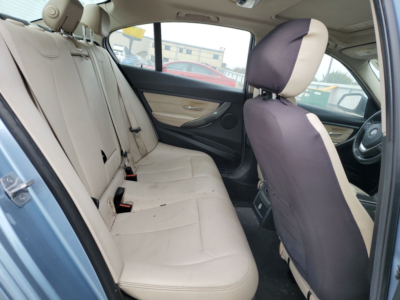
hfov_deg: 67.3
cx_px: 200
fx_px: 300
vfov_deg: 53.1
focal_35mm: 26
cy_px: 150
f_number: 1.5
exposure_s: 1/714
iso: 50
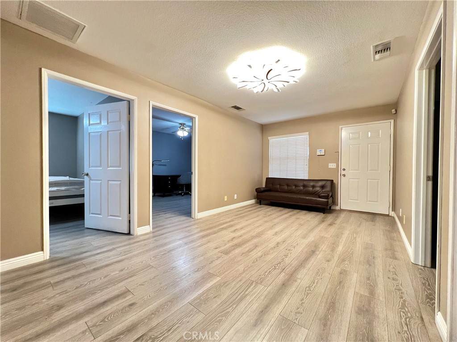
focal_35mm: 13
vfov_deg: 89.9
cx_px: 228
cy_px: 171
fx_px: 172
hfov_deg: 106.2
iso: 400
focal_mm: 1.57
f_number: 1.8
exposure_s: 1/60
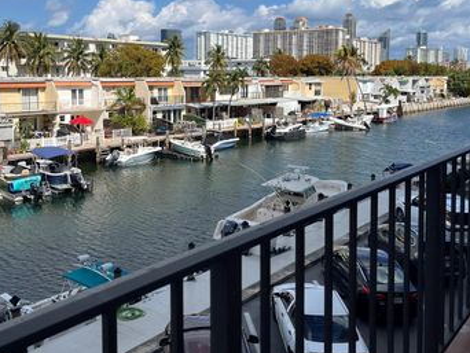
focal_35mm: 38
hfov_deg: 48.9
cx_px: 223
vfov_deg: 37.4
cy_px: 120
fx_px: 516
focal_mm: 5.1
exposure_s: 1/4854
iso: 50
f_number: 1.6
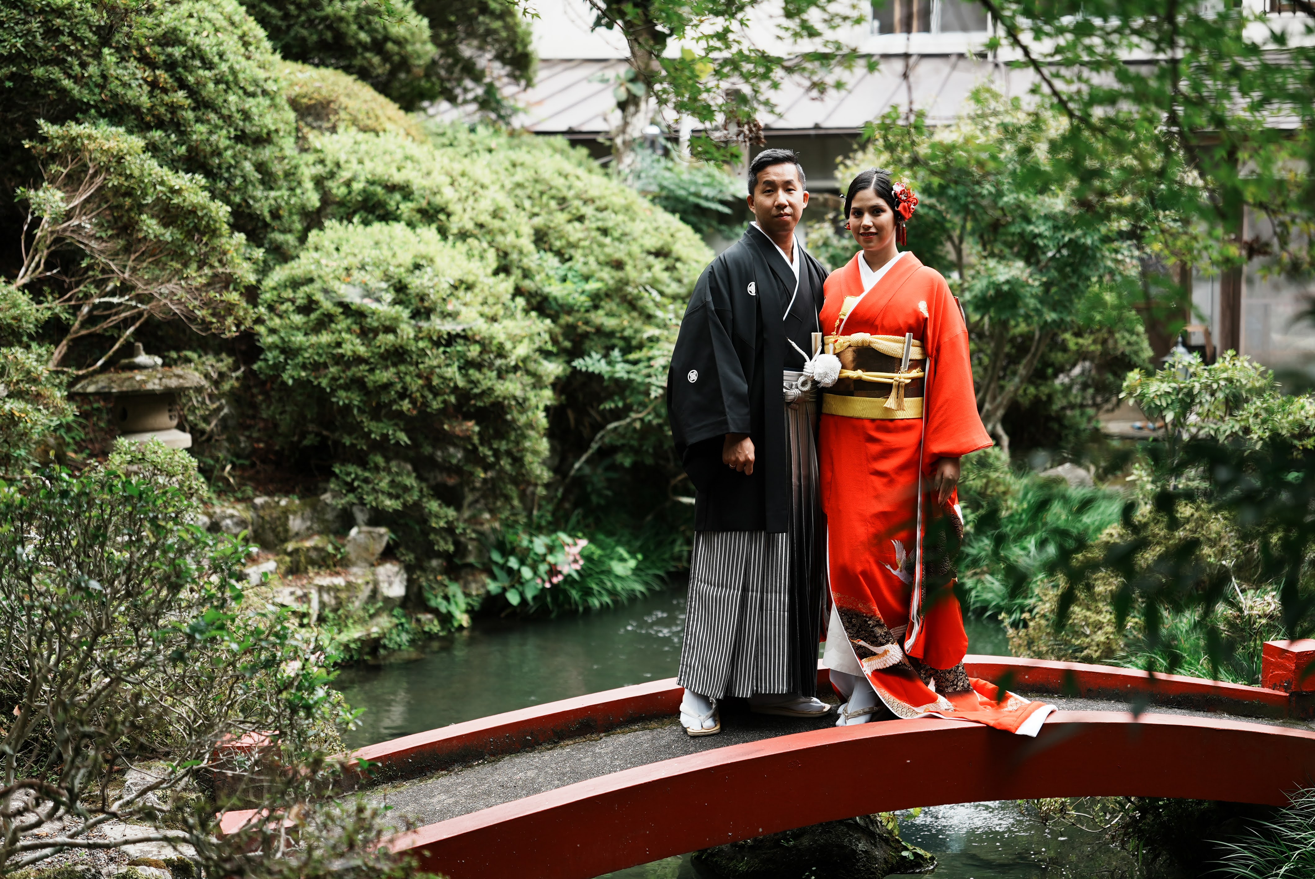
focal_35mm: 52
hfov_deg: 38.2
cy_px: 440
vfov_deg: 26.0
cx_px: 658
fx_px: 1900
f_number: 2
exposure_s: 1/250
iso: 125
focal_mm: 52
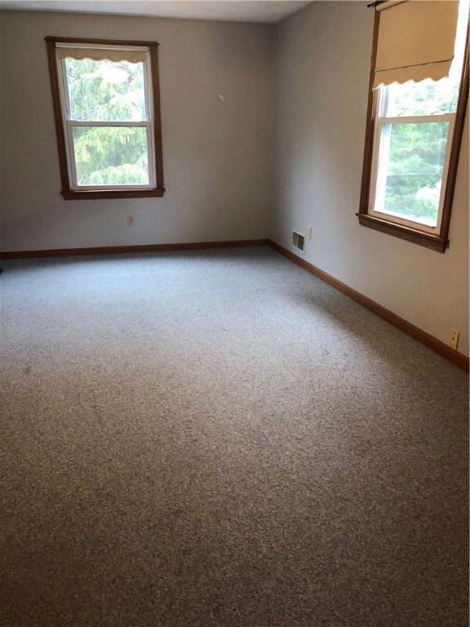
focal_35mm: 28
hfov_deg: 49.7
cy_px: 314
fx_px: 507
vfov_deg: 63.4
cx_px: 235
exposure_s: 1/20
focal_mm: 4
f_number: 1.8
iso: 32
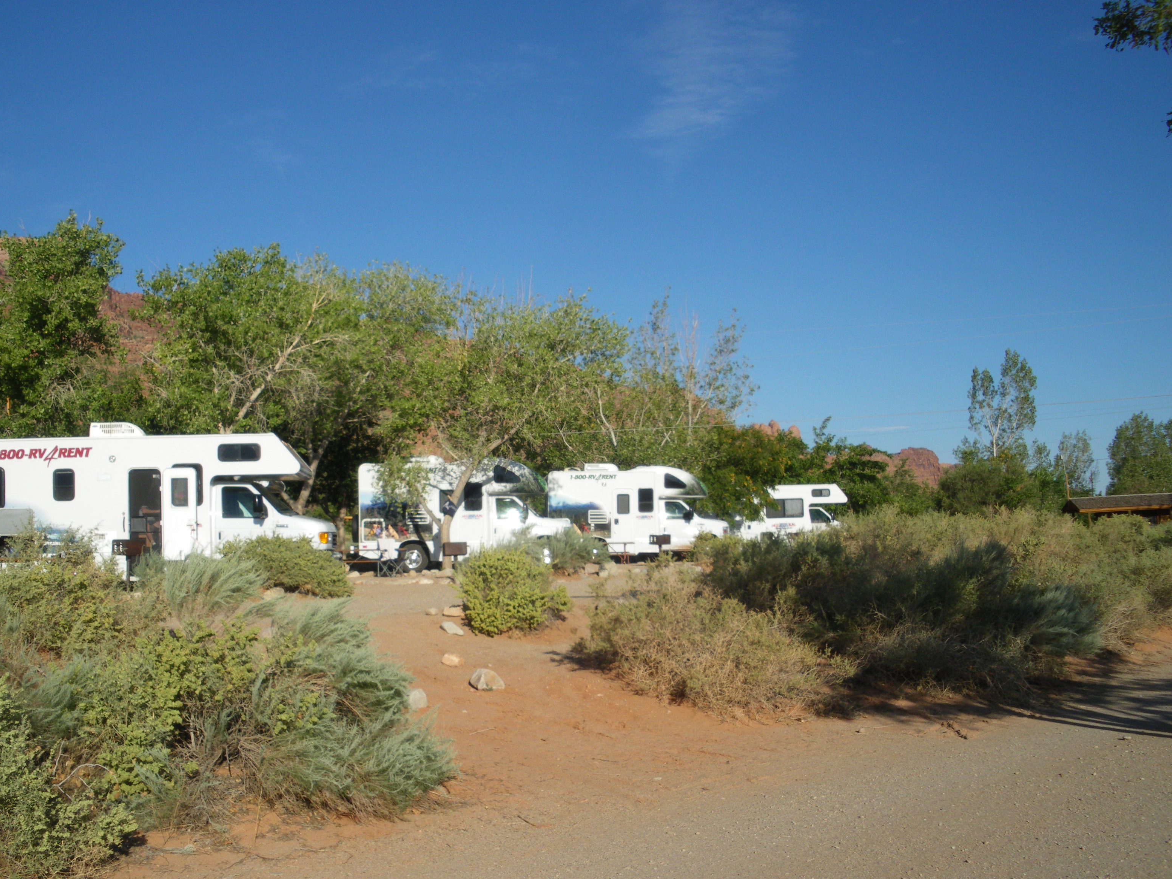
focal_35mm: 38
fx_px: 1287
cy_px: 462
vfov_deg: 37.7
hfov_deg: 49.0
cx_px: 566
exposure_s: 1/400
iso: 64
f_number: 5.4
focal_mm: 6.3
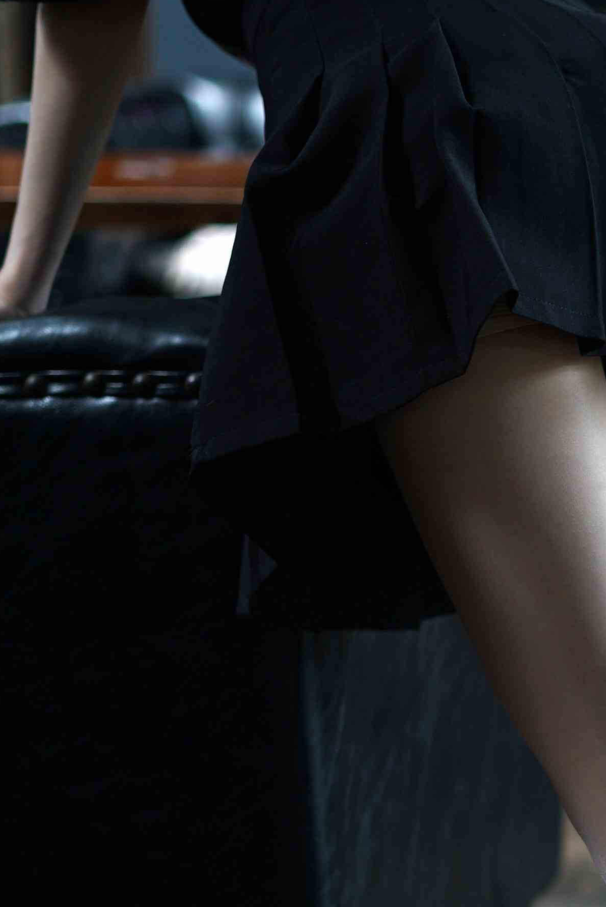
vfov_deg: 17.1
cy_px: 668
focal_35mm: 119
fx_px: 3001
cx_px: 709
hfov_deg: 11.3
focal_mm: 50
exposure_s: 1/200
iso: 200
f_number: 1.8
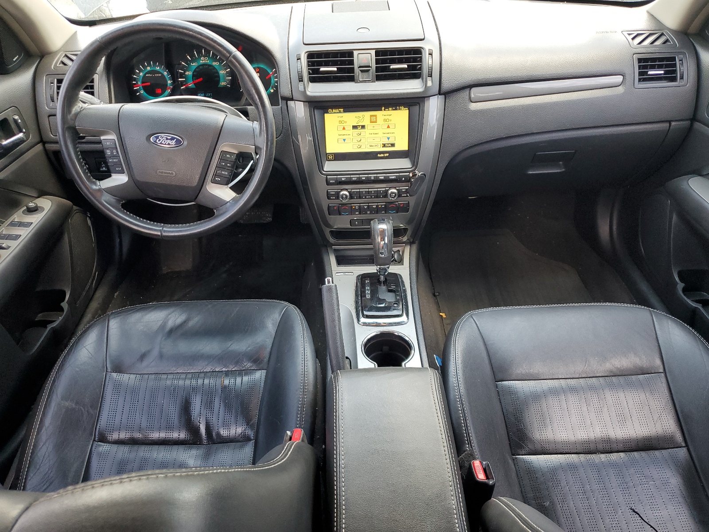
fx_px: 533
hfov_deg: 67.3
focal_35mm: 26
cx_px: 354
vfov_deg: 53.1
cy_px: 266
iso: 77
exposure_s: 1/100
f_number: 1.5
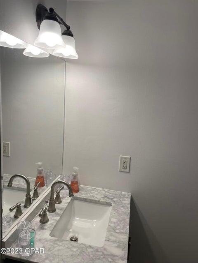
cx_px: 99
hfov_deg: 53.1
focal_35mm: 26
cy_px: 132
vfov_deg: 67.3
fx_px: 198
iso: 32
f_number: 1.6
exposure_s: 1/120
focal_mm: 4.2
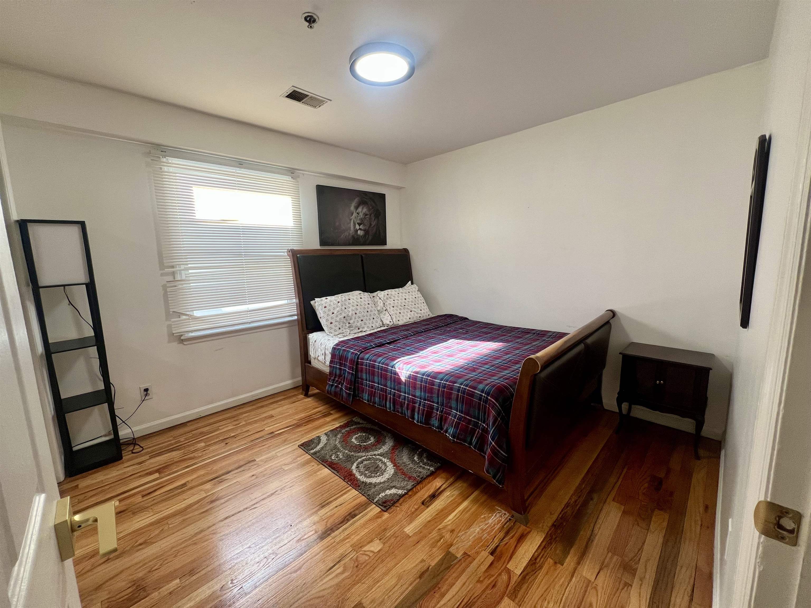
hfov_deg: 106.2
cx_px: 406
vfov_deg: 89.9
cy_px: 304
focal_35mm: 13
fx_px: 305
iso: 100
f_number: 1.8
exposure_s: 1/120
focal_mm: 1.57
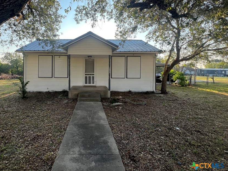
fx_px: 105
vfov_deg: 77.4
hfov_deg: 93.1
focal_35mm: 16
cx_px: 90
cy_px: 70
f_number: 1.8
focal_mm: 1.57
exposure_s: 1/351
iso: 32
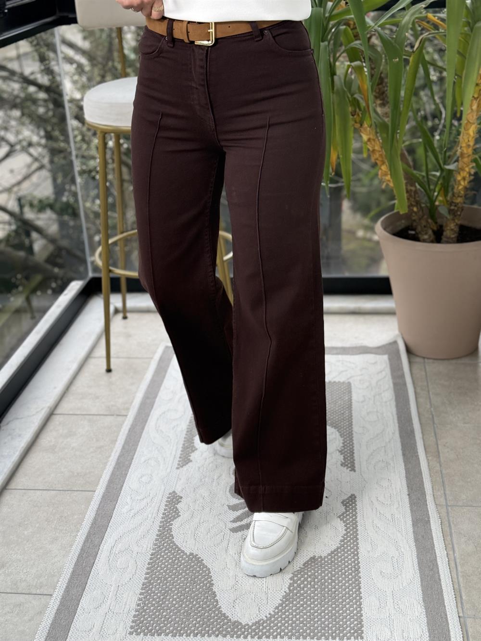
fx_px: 889
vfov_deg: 39.7
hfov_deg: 30.3
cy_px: 320
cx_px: 240
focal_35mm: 48
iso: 125
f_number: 1.78
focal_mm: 6.76
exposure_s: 1/173
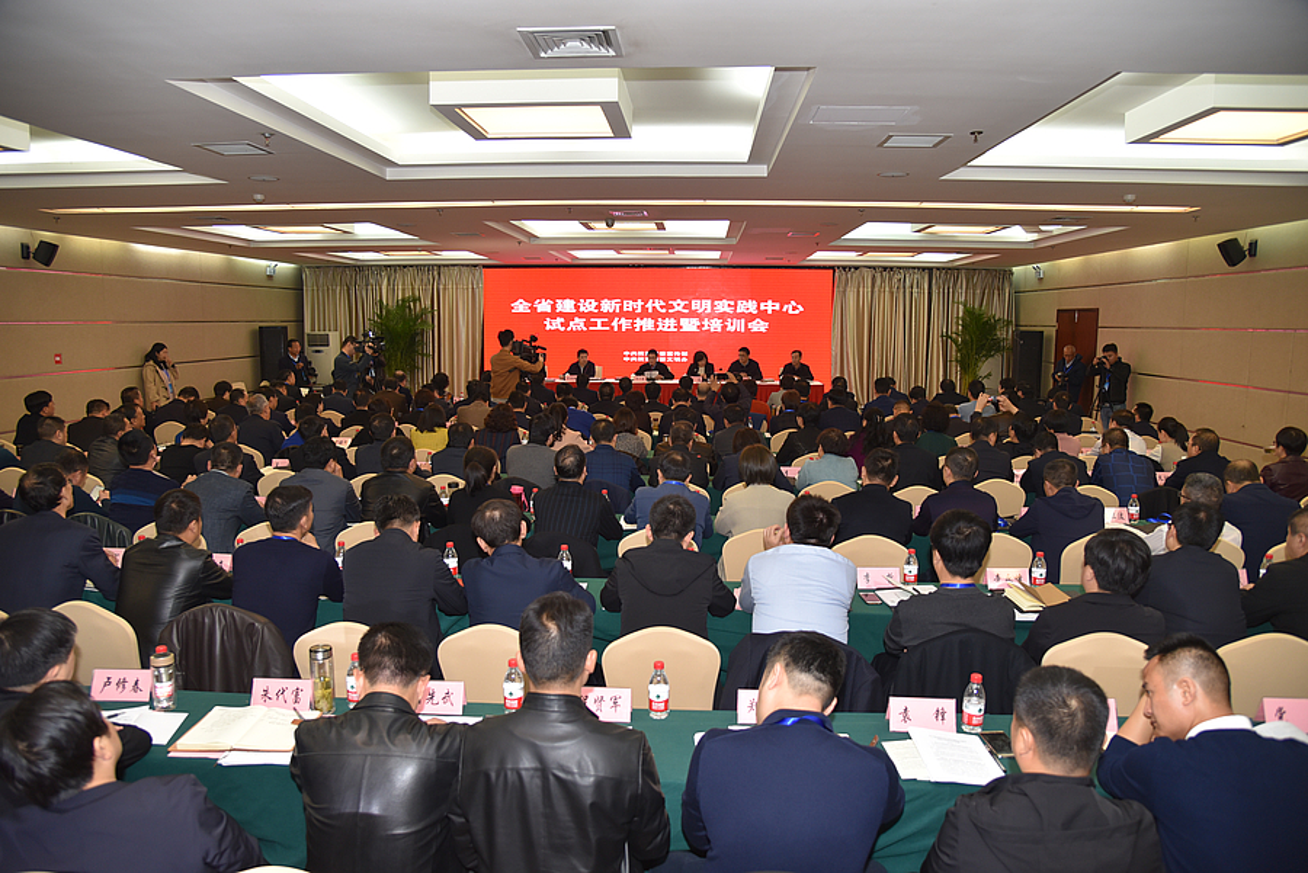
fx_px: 872
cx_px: 654
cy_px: 436
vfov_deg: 53.2
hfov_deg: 73.7
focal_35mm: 24
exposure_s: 1/60
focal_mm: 24
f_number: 4
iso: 800
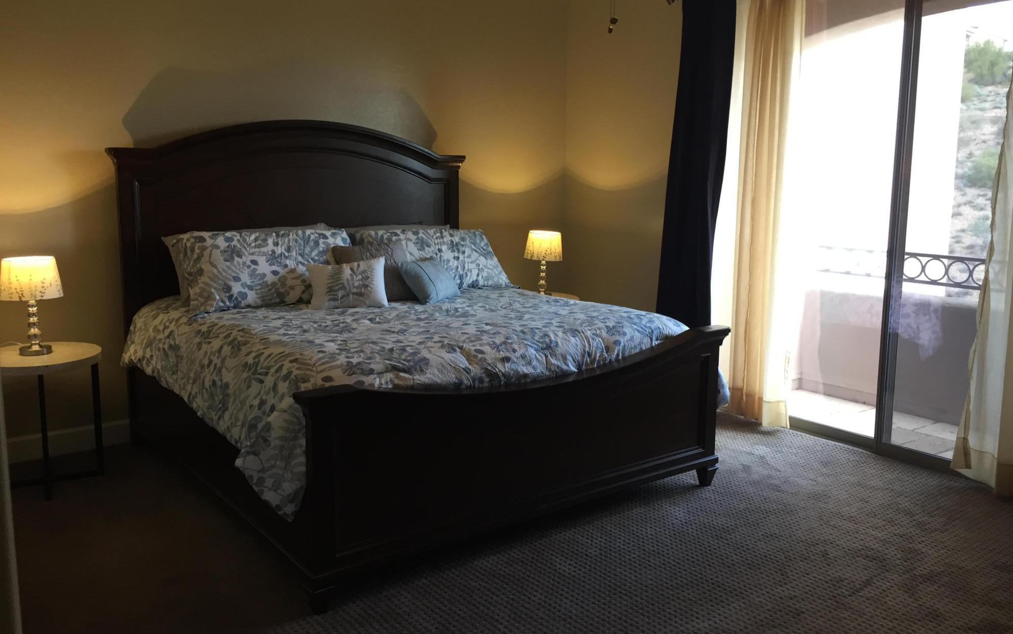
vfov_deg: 40.6
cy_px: 303
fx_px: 856
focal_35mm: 31
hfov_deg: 61.2
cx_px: 510
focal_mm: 4.15
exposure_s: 1/30
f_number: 2.2
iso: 64
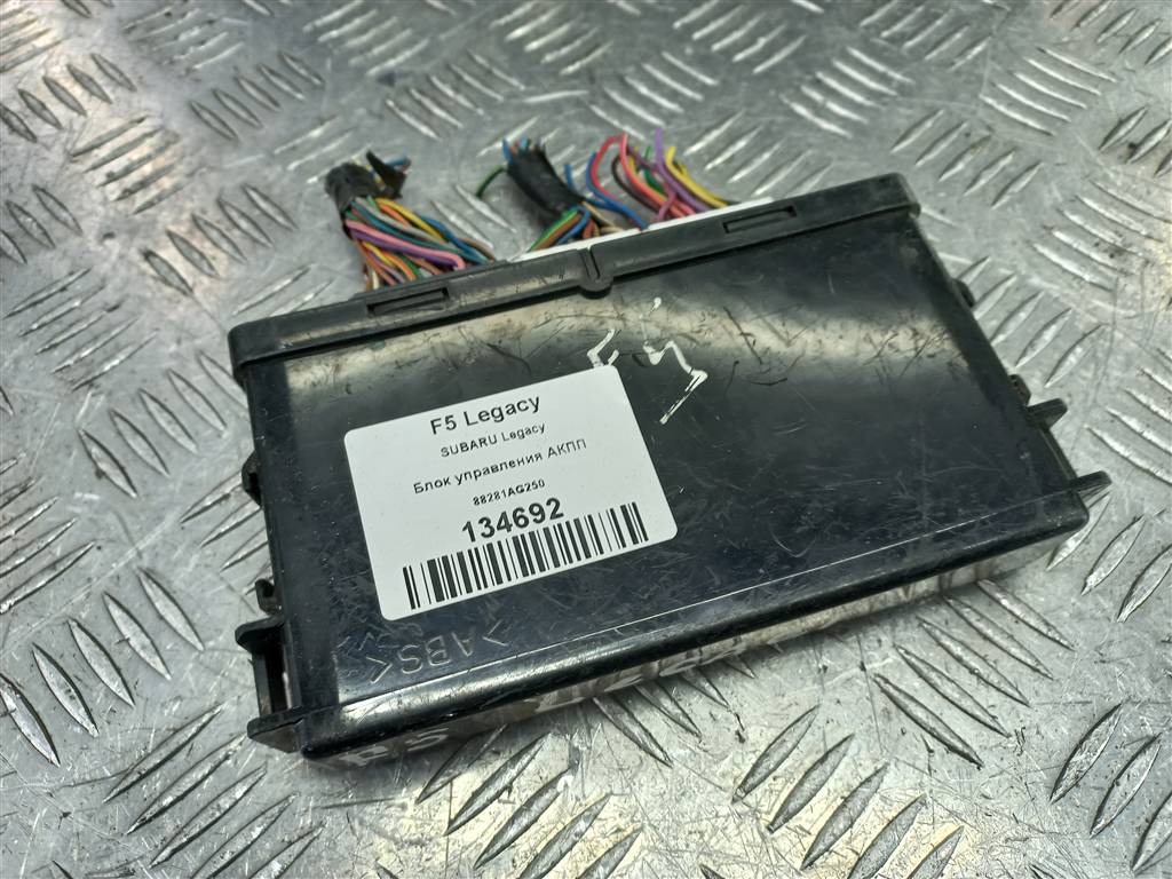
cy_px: 440
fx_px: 846
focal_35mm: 25
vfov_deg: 54.9
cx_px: 586
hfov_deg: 69.4
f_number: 1.8
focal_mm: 4.6
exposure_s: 1/50
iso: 50
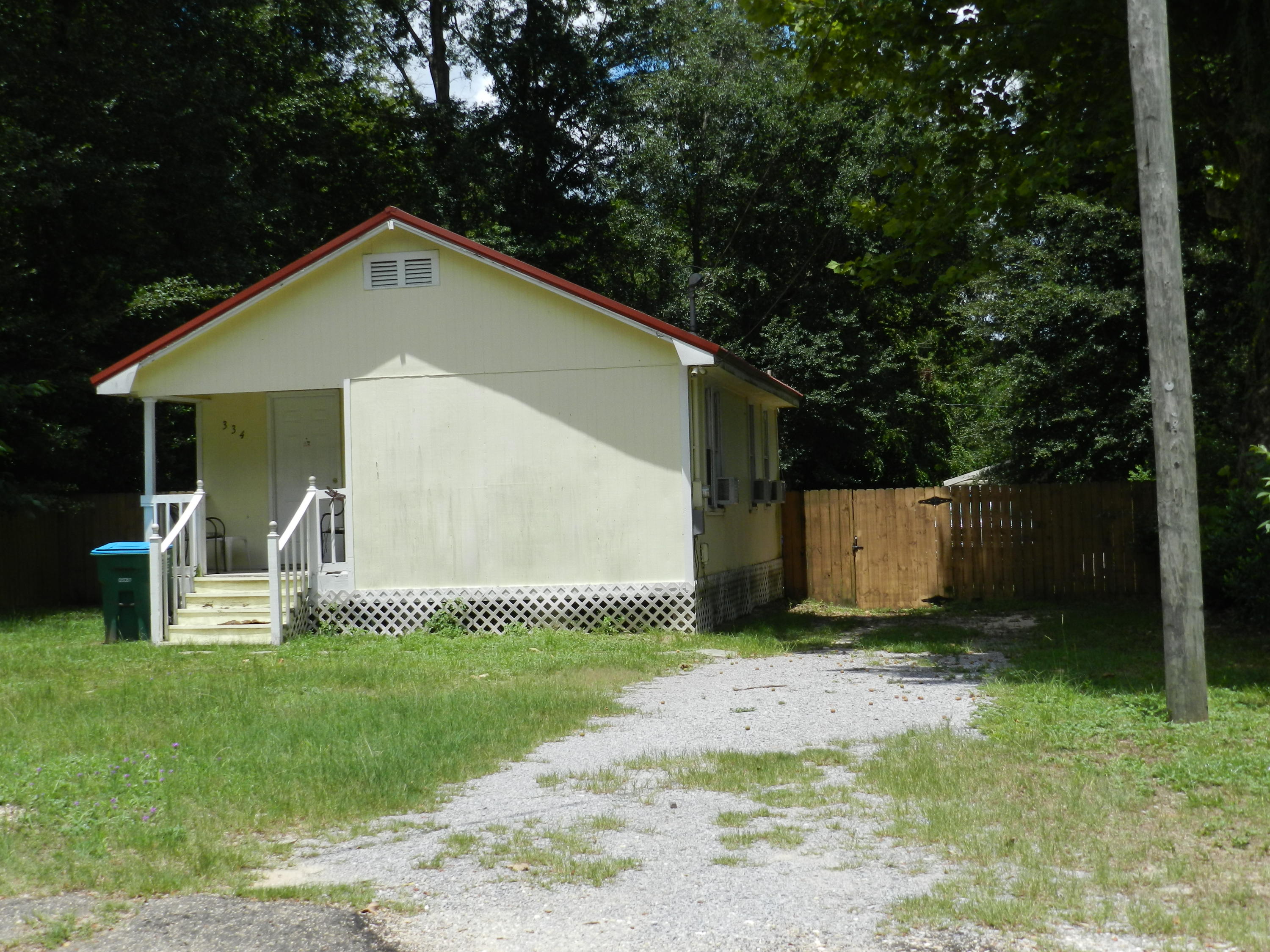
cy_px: 476
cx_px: 635
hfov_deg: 36.2
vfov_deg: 27.5
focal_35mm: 53
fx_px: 1944
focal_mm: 9.4
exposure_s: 1/1000
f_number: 4.4
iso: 160
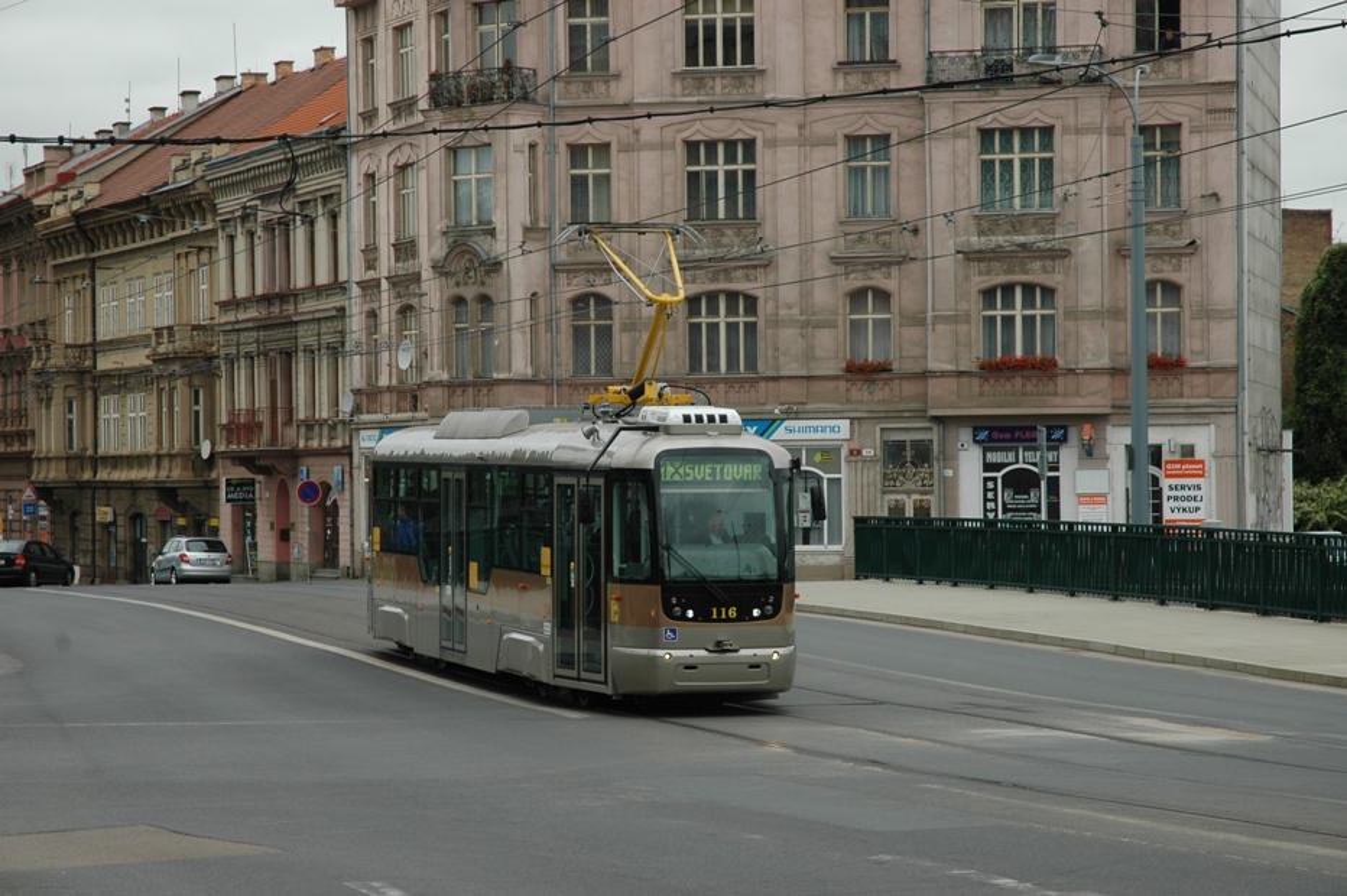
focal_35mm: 105
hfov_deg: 19.5
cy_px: 448
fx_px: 3926
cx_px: 674
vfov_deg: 13.0
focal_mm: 70
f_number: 7.1
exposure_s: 1/200
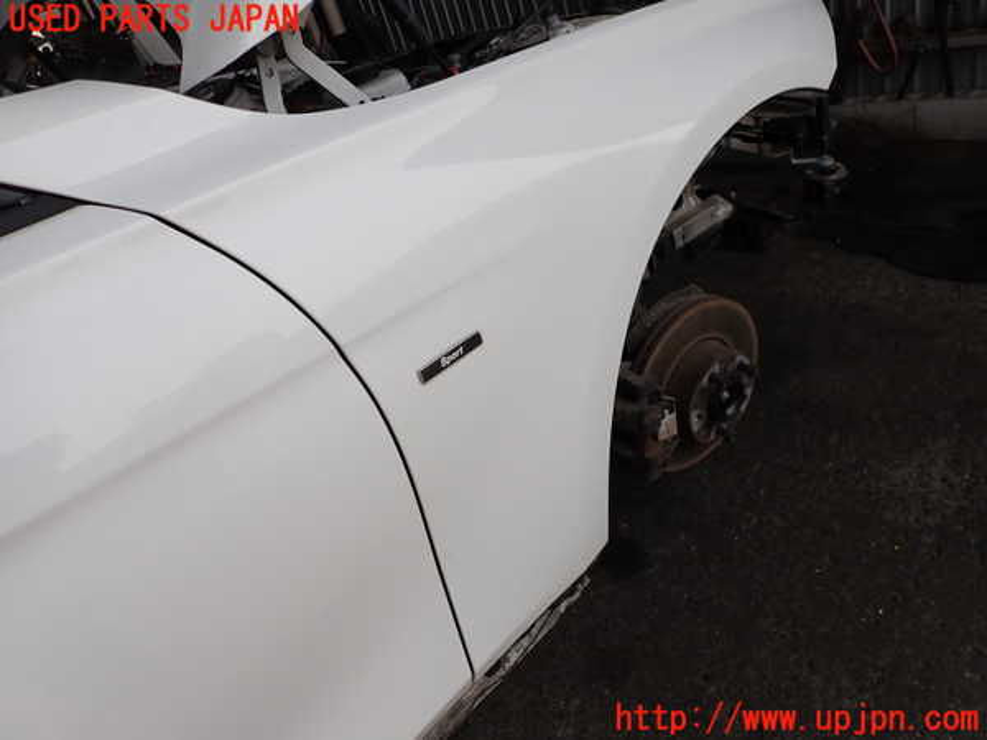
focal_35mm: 25
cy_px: 370
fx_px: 713
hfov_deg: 69.4
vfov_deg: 54.9
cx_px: 494
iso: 100
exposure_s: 1/125
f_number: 8
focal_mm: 4.5
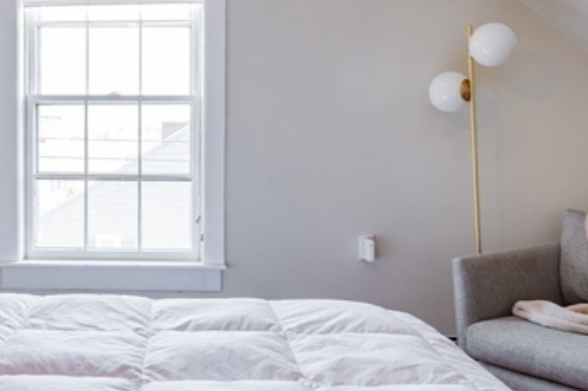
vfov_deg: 32.6
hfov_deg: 44.8
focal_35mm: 41
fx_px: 669
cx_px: 109
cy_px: 172
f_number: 8
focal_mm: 14
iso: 400
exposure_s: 1/30
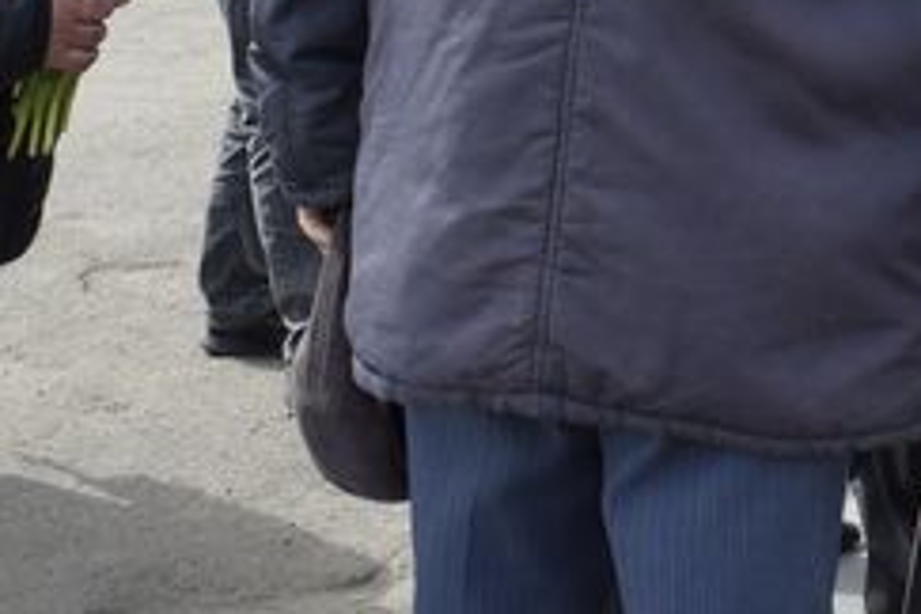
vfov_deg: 11.5
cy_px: -254
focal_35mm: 116
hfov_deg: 17.4
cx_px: 868
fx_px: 2956
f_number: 8
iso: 280
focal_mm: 25
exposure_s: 1/250
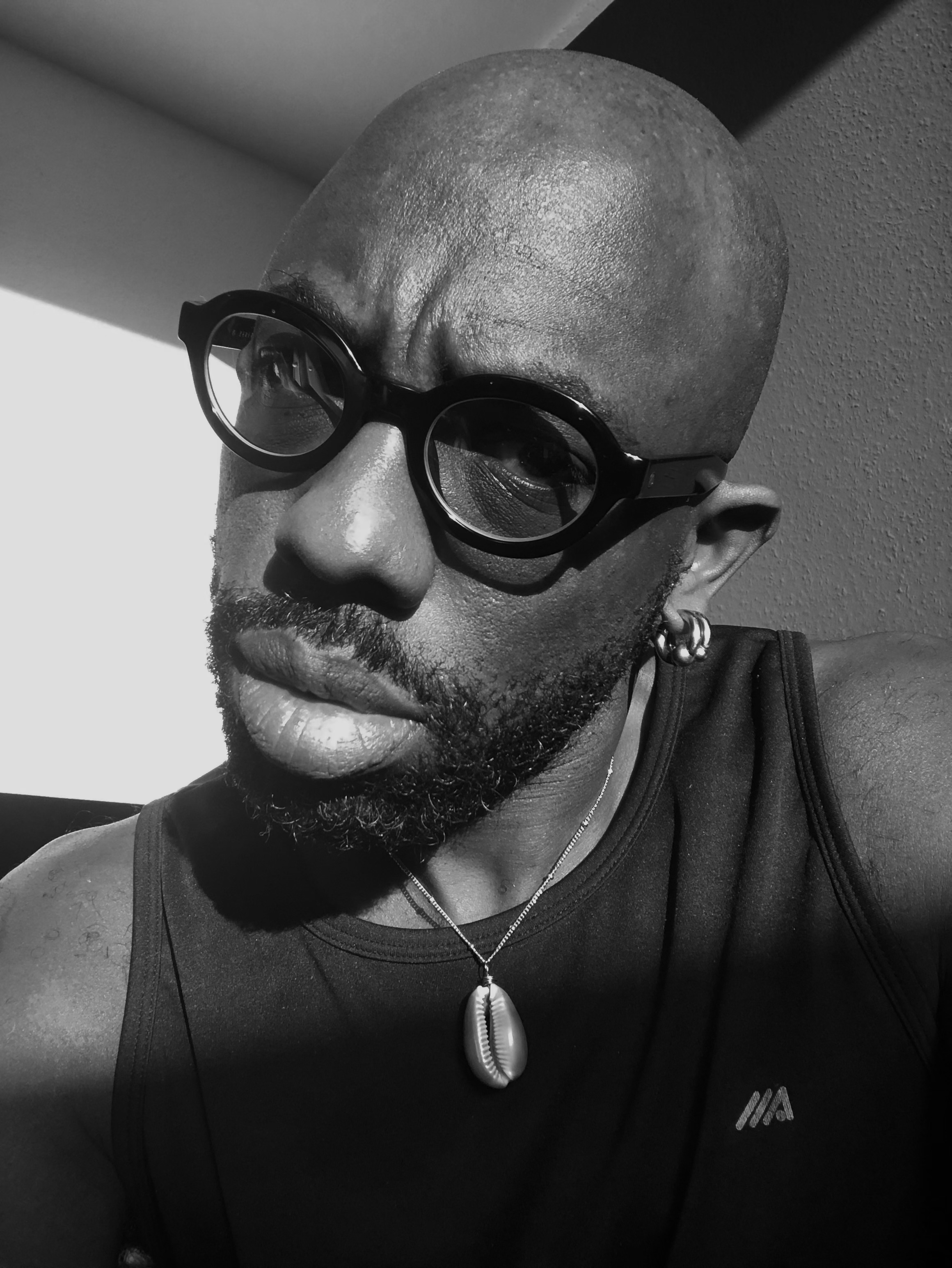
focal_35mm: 32
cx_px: 476
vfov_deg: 56.8
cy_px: 634
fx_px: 1172
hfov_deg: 44.2
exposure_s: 1/60
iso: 125
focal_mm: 2.87
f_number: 2.2
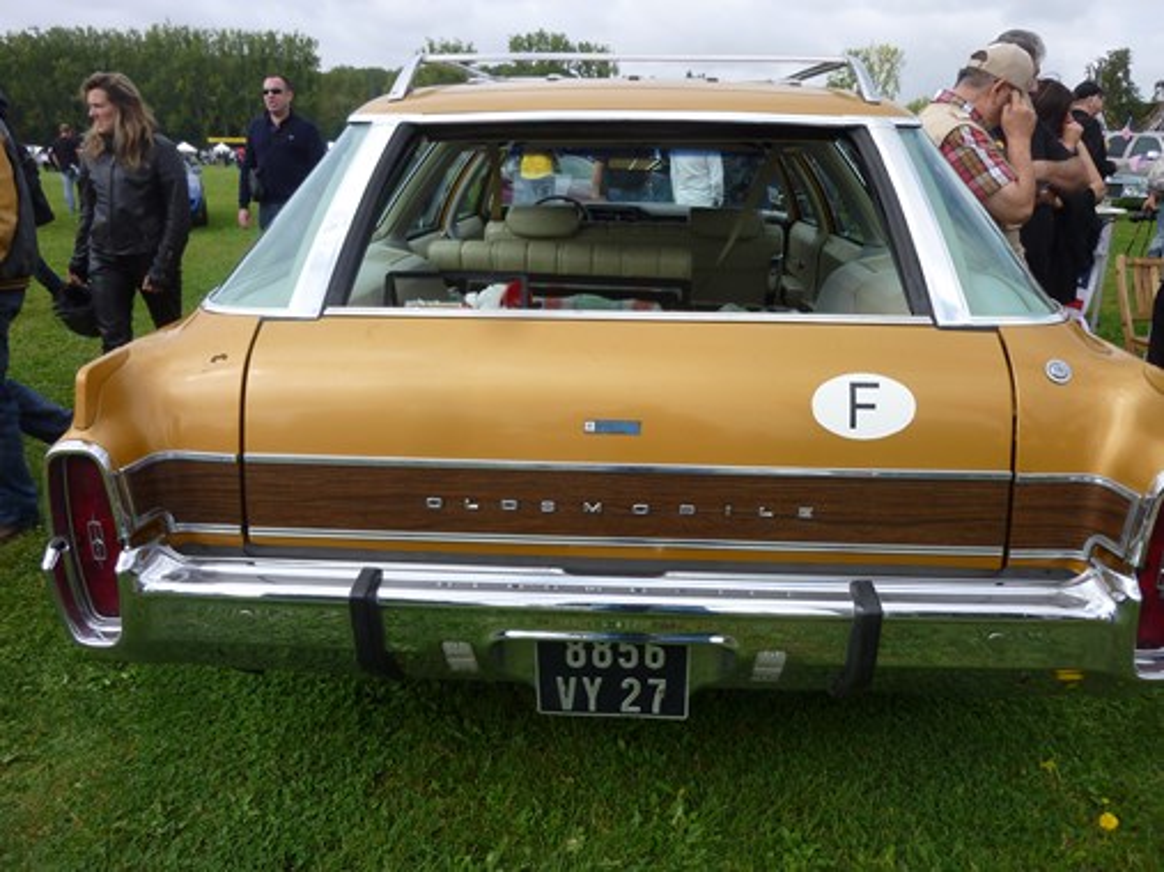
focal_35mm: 25
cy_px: 436
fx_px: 840
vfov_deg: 54.9
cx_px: 582
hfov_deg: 69.4
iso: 80
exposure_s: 1/500
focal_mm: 4.5
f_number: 3.3
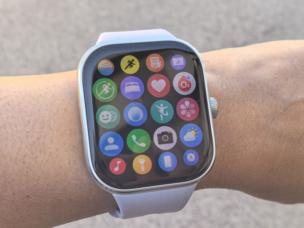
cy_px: 114
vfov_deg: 27.0
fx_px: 474
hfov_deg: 35.6
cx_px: 152
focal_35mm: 54
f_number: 4
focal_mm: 8.5
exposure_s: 1/100
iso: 125
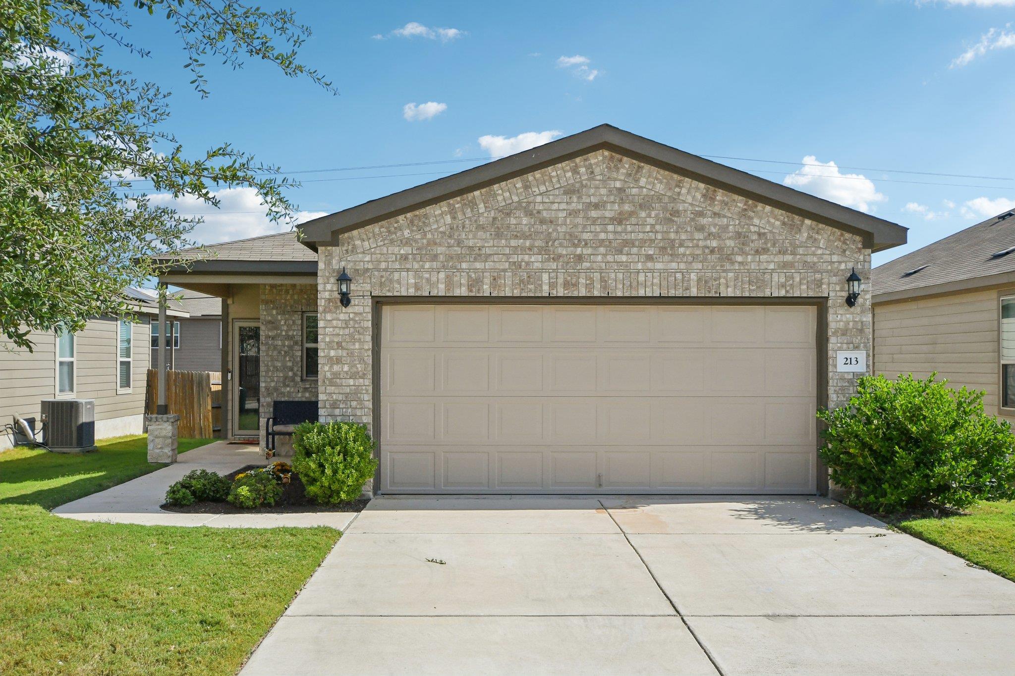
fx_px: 1015
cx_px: 508
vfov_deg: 36.9
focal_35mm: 36
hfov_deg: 53.1
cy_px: 338
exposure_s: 1/1250
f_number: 8
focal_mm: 24
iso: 400
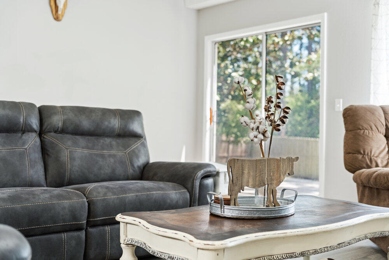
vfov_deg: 30.4
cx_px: 194
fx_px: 478
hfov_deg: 44.3
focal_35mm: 44
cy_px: 130
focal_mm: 44.2
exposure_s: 1/15
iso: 800
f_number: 2.8
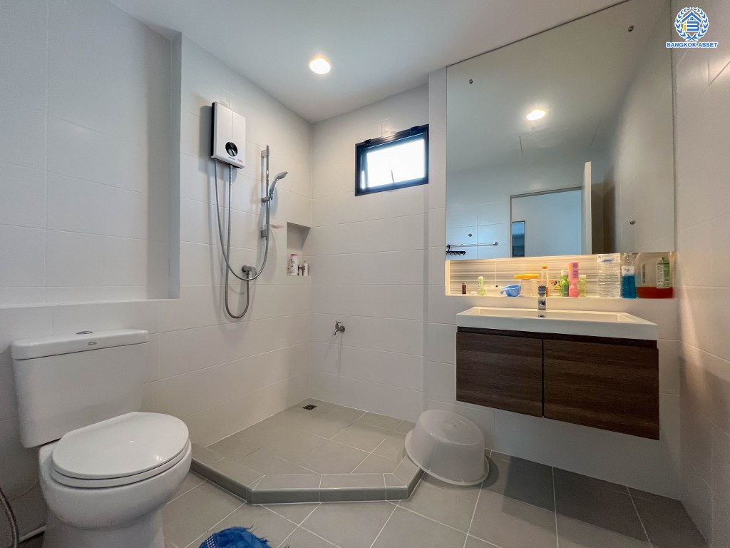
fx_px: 274
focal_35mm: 13
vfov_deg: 89.9
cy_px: 274
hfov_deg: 106.2
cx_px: 365
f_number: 1.8
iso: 32
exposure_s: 1/110
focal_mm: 1.57
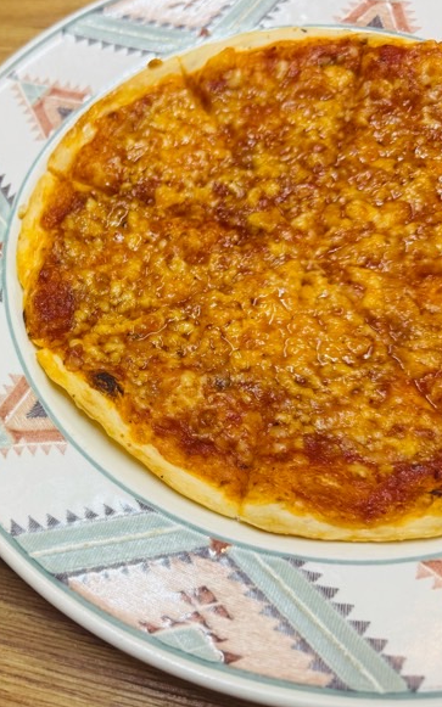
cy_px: 353
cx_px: 65
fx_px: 675
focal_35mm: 35
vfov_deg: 55.3
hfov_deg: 34.7
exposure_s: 1/60
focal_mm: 6.76
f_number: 1.78
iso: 200
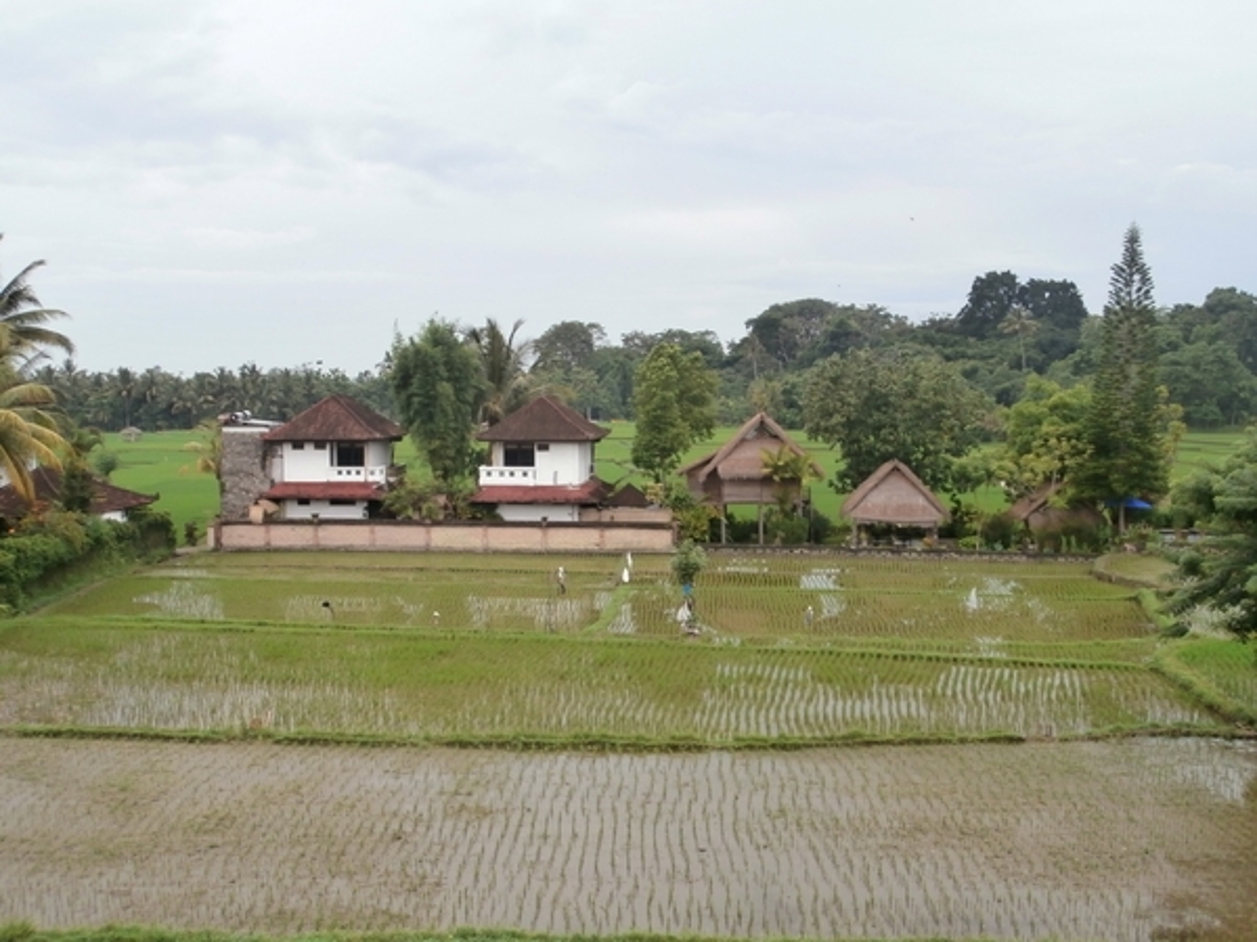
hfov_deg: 49.0
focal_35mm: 38
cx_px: 628
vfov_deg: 37.7
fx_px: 1380
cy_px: 471
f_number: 3.9
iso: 100
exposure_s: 1/100
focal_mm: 6.67
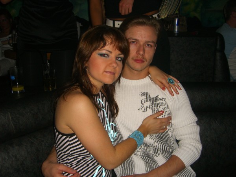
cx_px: 118
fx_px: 259
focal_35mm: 38
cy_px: 88
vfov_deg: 37.7
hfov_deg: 49.0
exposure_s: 1/60
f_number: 2.8
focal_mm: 7.9
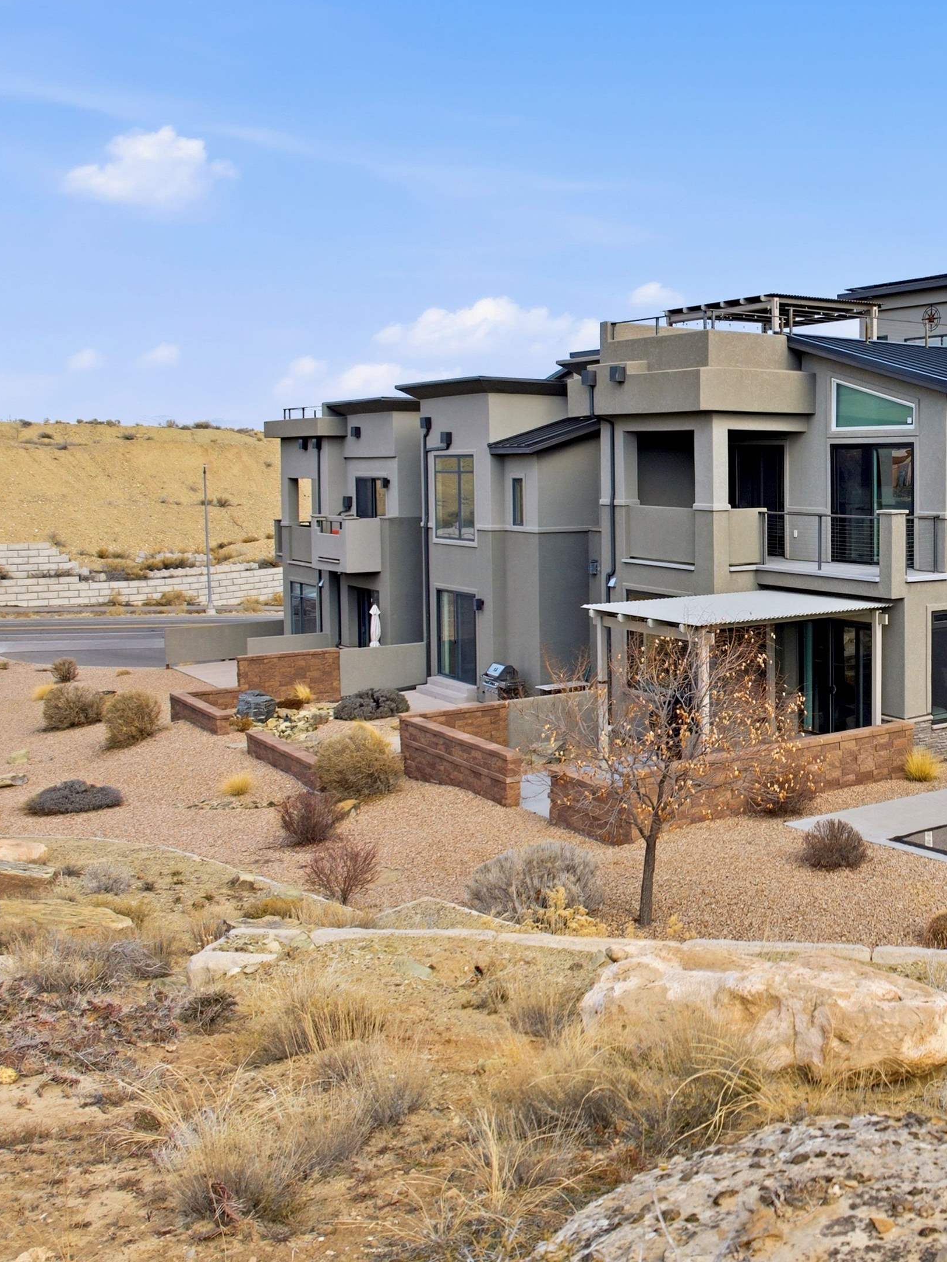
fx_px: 1240
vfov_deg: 53.9
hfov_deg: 38.8
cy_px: 656
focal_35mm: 34
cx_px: 854
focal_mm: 12.3
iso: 150
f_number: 2.8
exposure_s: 1/4000
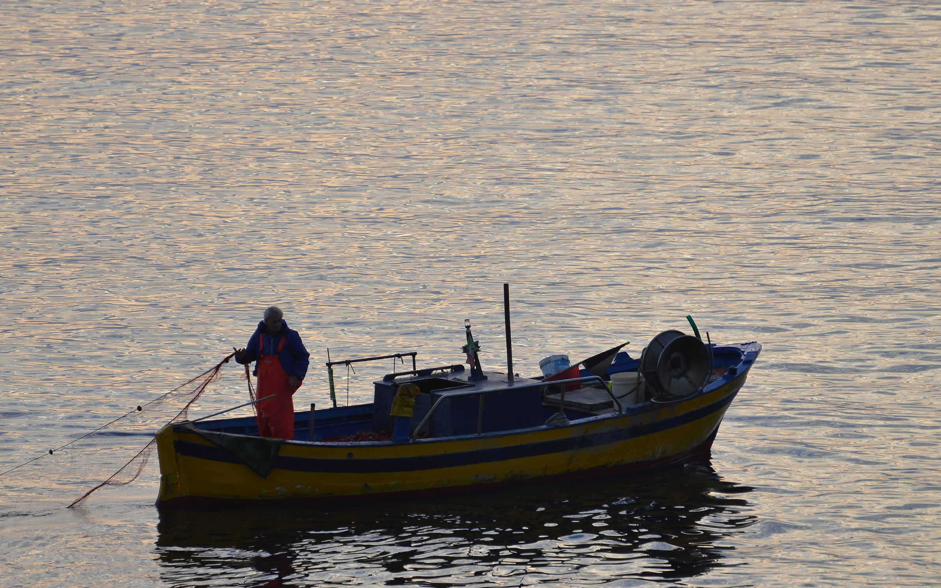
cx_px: 470
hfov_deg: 4.6
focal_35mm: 459
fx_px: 11772
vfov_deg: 2.9
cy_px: 277
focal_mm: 300
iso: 100
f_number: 5.6
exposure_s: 1/200
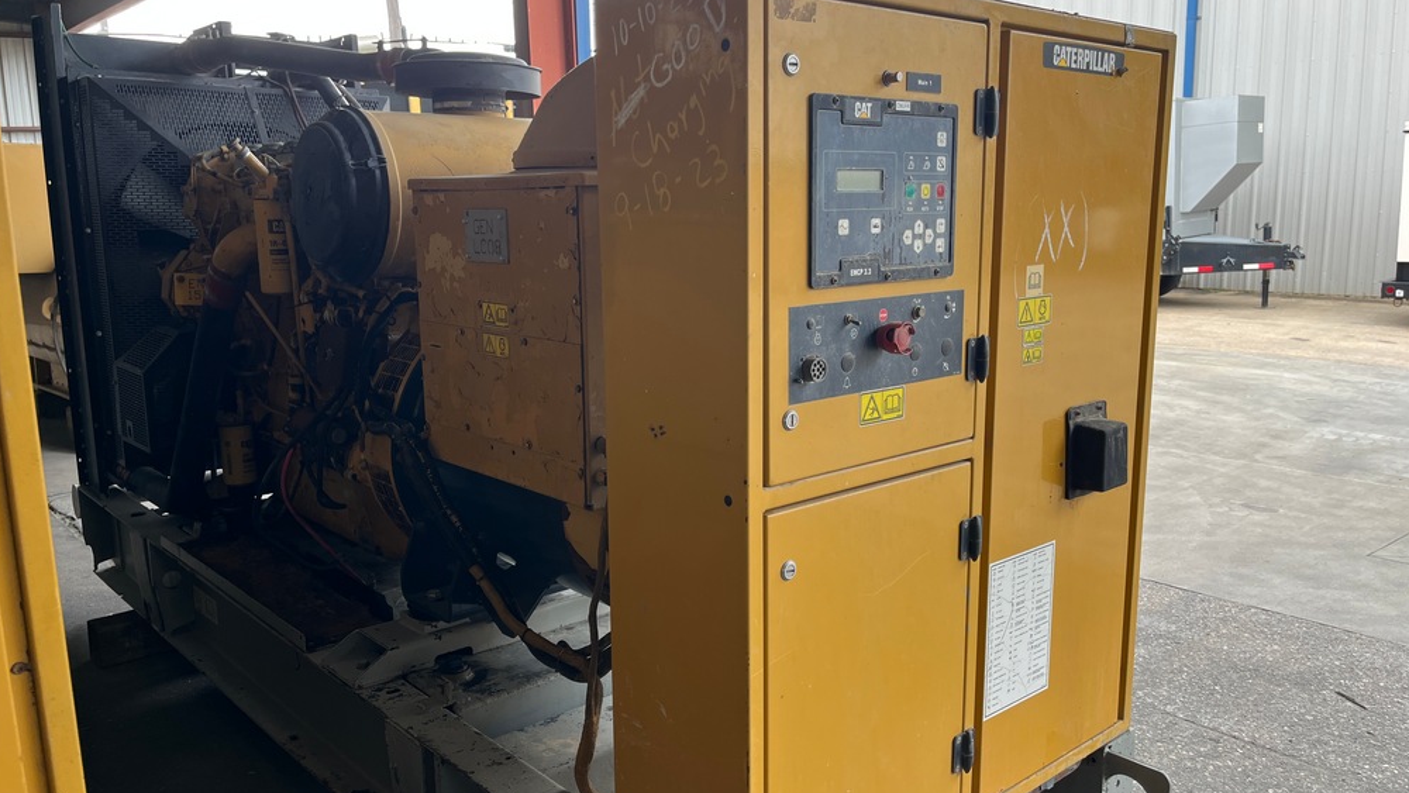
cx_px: 700
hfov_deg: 66.1
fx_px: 1084
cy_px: 406
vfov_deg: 40.2
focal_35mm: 29
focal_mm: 5.1
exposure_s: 1/122
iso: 32
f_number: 1.6
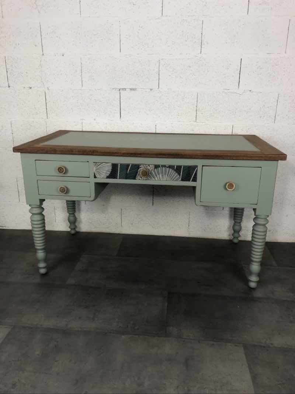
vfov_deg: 63.4
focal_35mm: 28
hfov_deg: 49.7
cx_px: 148
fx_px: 318
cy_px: 197
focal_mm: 3.99
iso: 40
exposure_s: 1/20
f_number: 1.8
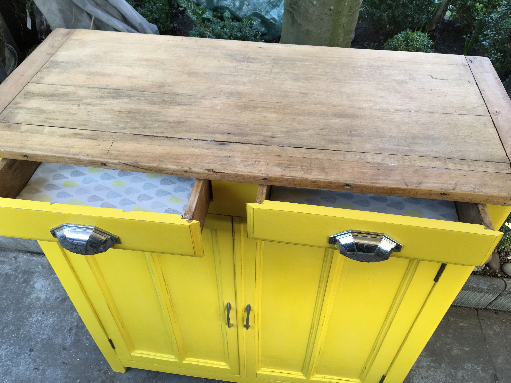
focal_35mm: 29
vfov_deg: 48.2
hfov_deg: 61.7
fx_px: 428
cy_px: 192
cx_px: 256
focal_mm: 4.15
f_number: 2.2
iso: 40
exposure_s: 1/100
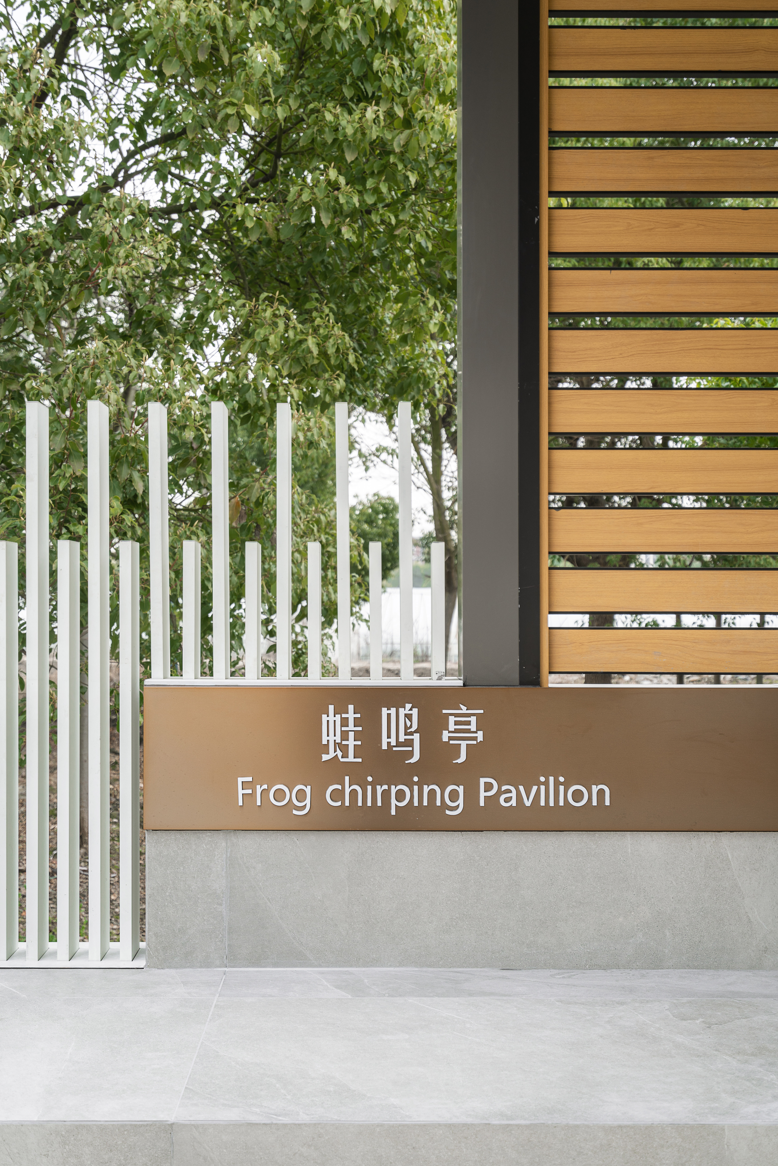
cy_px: 606
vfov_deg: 47.4
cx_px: 377
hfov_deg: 32.6
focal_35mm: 41
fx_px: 1328
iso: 160
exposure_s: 1/100
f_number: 4
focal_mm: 35
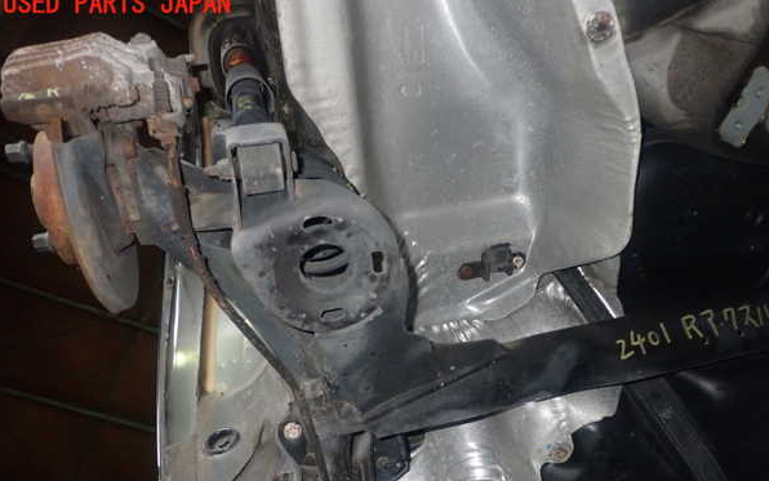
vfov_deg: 39.4
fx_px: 671
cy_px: 279
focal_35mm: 32
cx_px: 383
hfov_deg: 59.6
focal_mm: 5.4
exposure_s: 1/30
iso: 800
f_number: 6.3
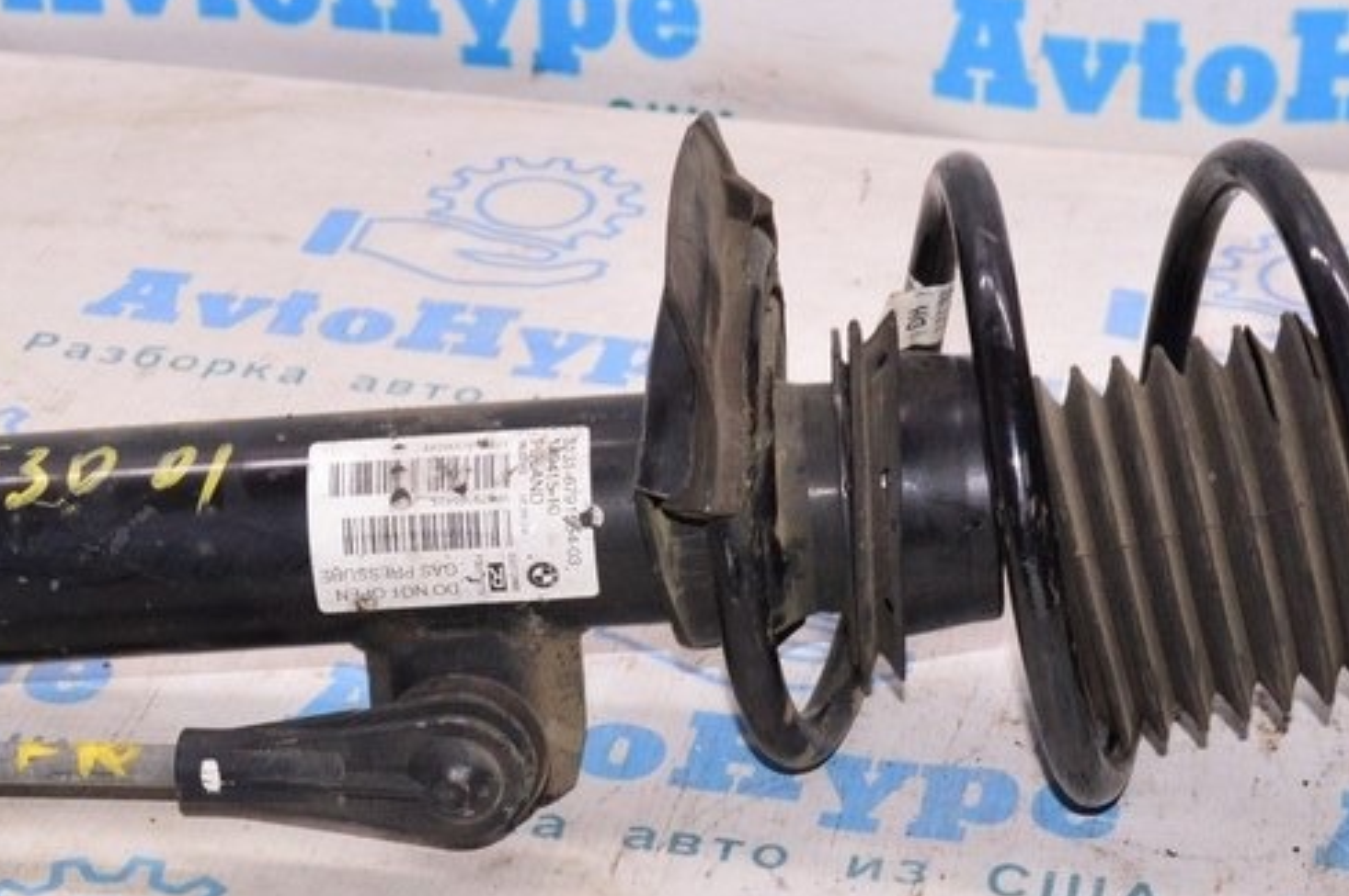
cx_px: 828
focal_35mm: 88
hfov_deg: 23.1
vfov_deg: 15.5
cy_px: 478
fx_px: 3294
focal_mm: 28
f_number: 8
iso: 1600
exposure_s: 1/100
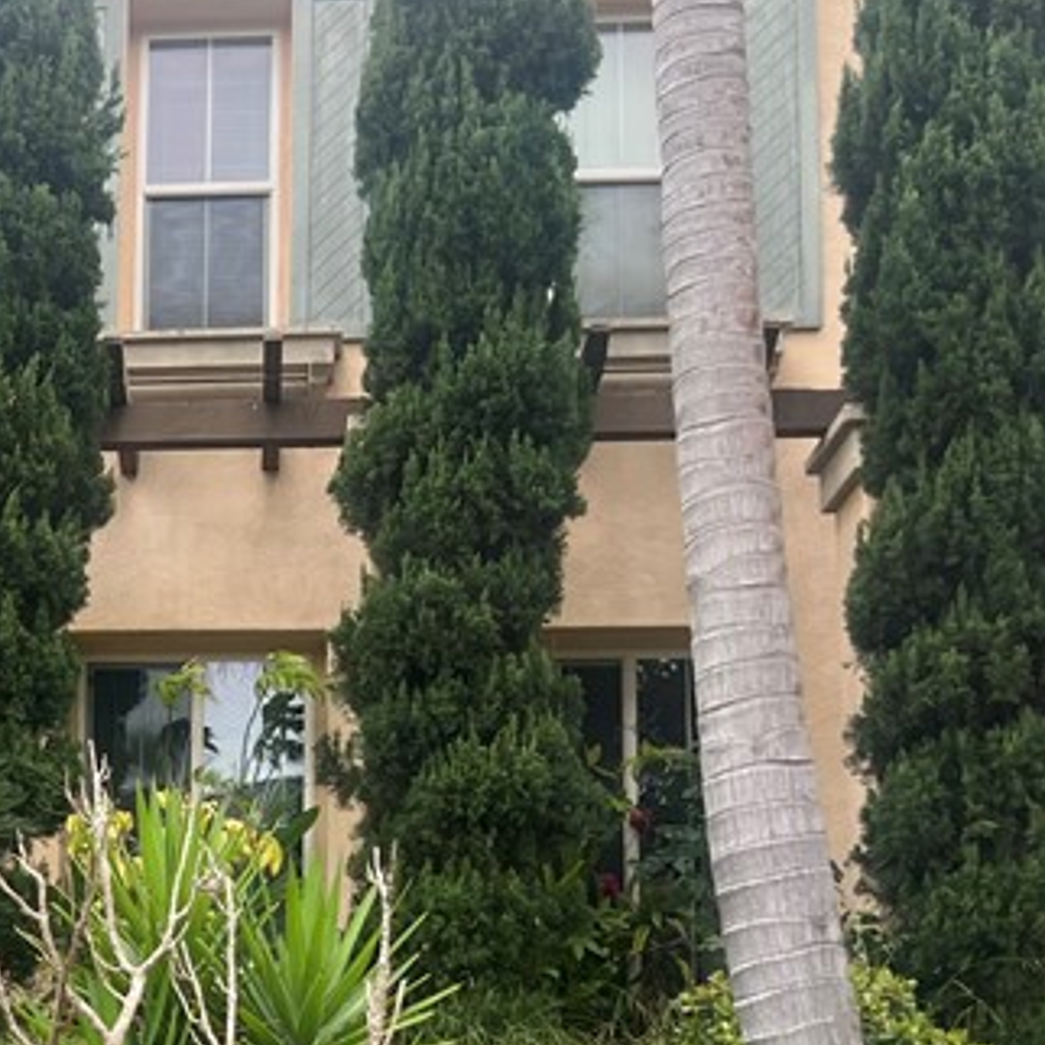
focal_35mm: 73
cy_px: 860
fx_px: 2493
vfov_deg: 23.3
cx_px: -97
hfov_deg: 22.4
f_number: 1.5
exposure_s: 1/407
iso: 50
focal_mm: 5.7
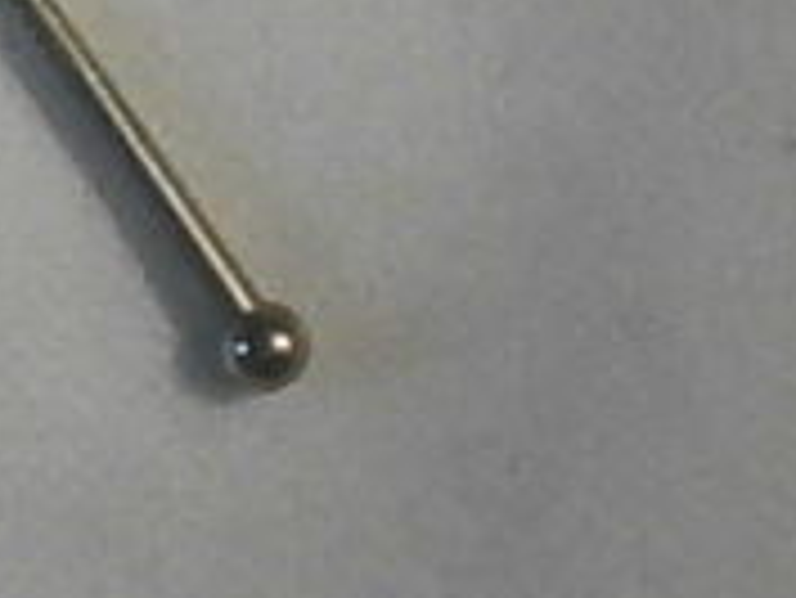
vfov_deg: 8.6
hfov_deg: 10.9
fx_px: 3912
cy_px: -198
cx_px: -612
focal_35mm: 170
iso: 1250
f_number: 3.4
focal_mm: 8.3
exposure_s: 1/30
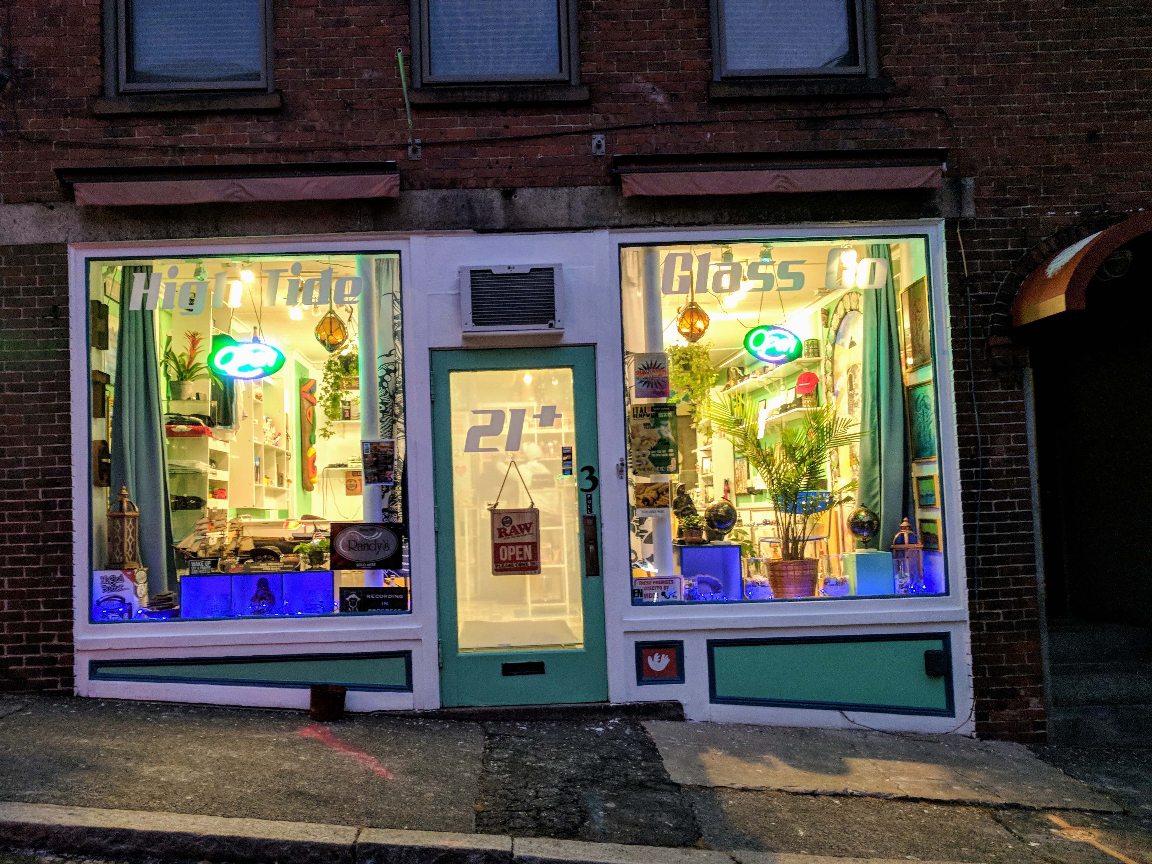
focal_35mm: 29
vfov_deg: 48.2
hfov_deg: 61.5
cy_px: 454
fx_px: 965
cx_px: 511
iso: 414
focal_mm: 4.67
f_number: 2
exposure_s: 1/40
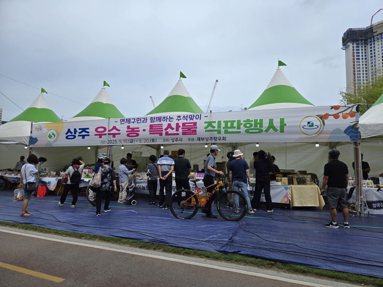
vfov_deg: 58.9
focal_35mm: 23
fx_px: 254
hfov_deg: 73.9
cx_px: 192
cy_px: 144
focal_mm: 5.4
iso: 25
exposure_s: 1/2921
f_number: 1.8
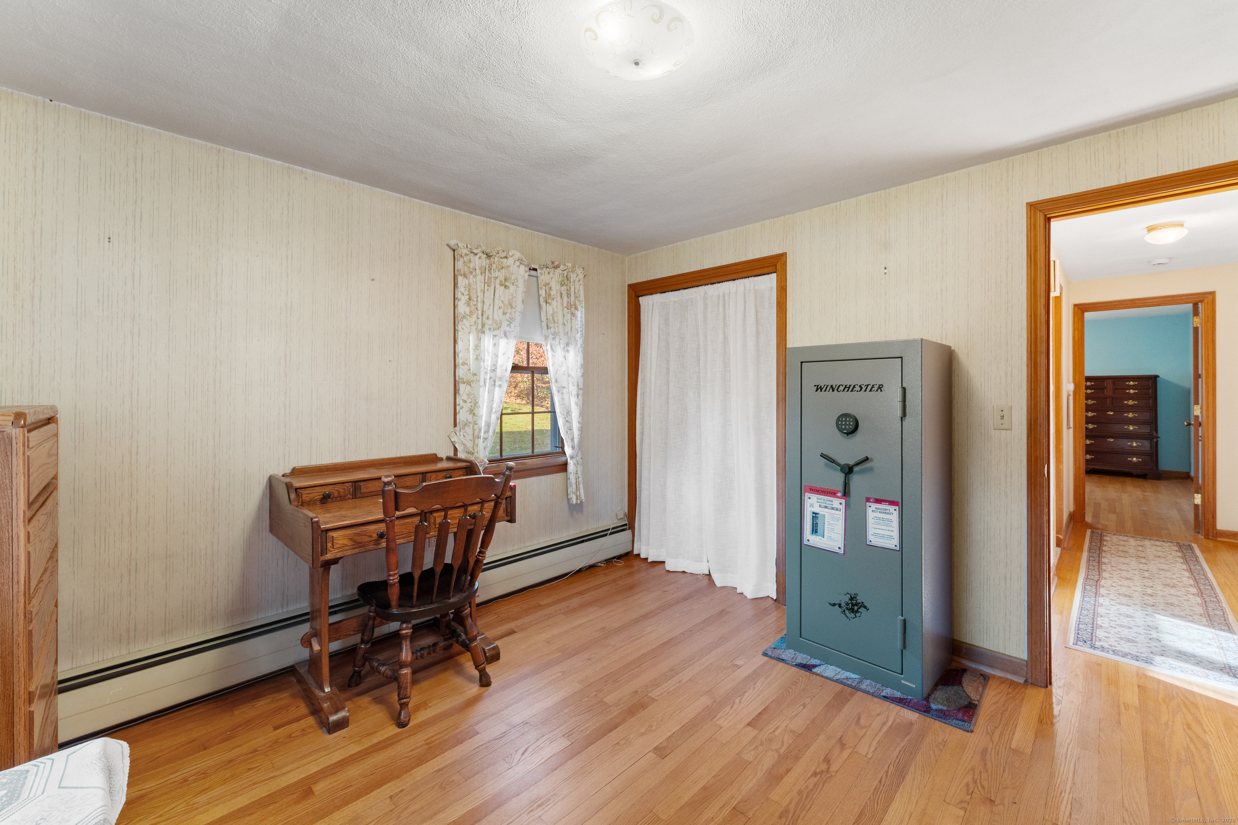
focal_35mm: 15
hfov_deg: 101.9
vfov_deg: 78.8
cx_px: 619
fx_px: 502
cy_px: 412
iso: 800
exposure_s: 1/2.5
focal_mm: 14.6
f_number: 8
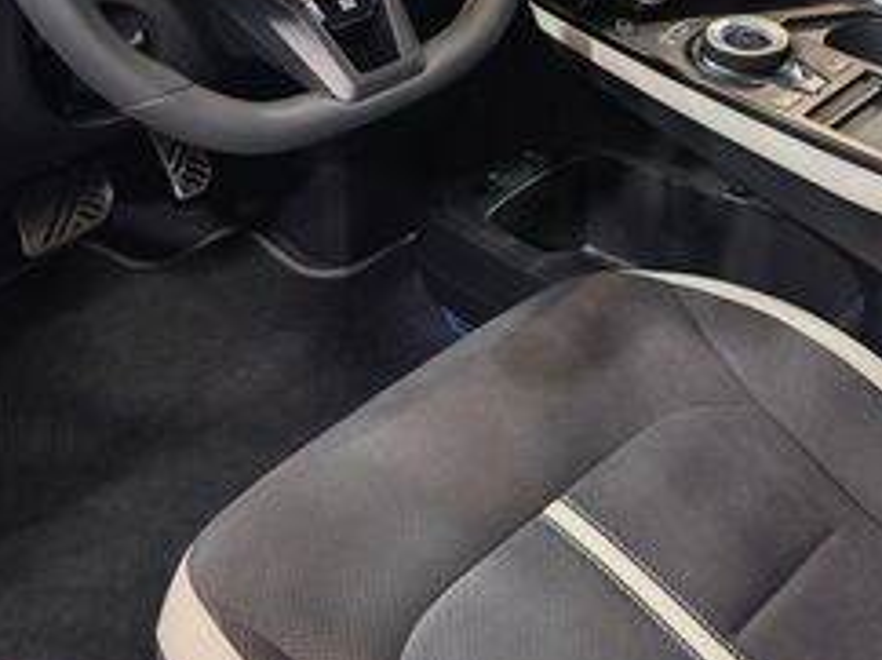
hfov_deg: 36.7
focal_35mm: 52
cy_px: 4
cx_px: 547
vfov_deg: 26.5
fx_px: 1324
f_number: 1.63
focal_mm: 8.72
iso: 640
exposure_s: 1/33.4
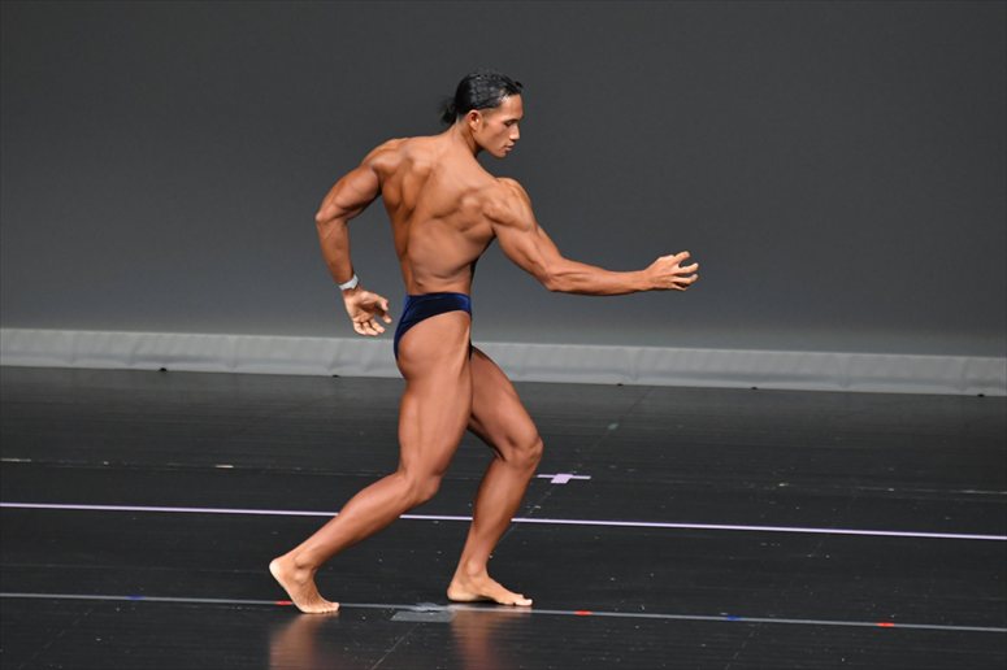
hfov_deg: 5.5
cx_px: 504
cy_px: 335
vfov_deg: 3.7
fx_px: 10485
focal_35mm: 375
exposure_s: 1/400
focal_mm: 250
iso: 4000
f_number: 5.6
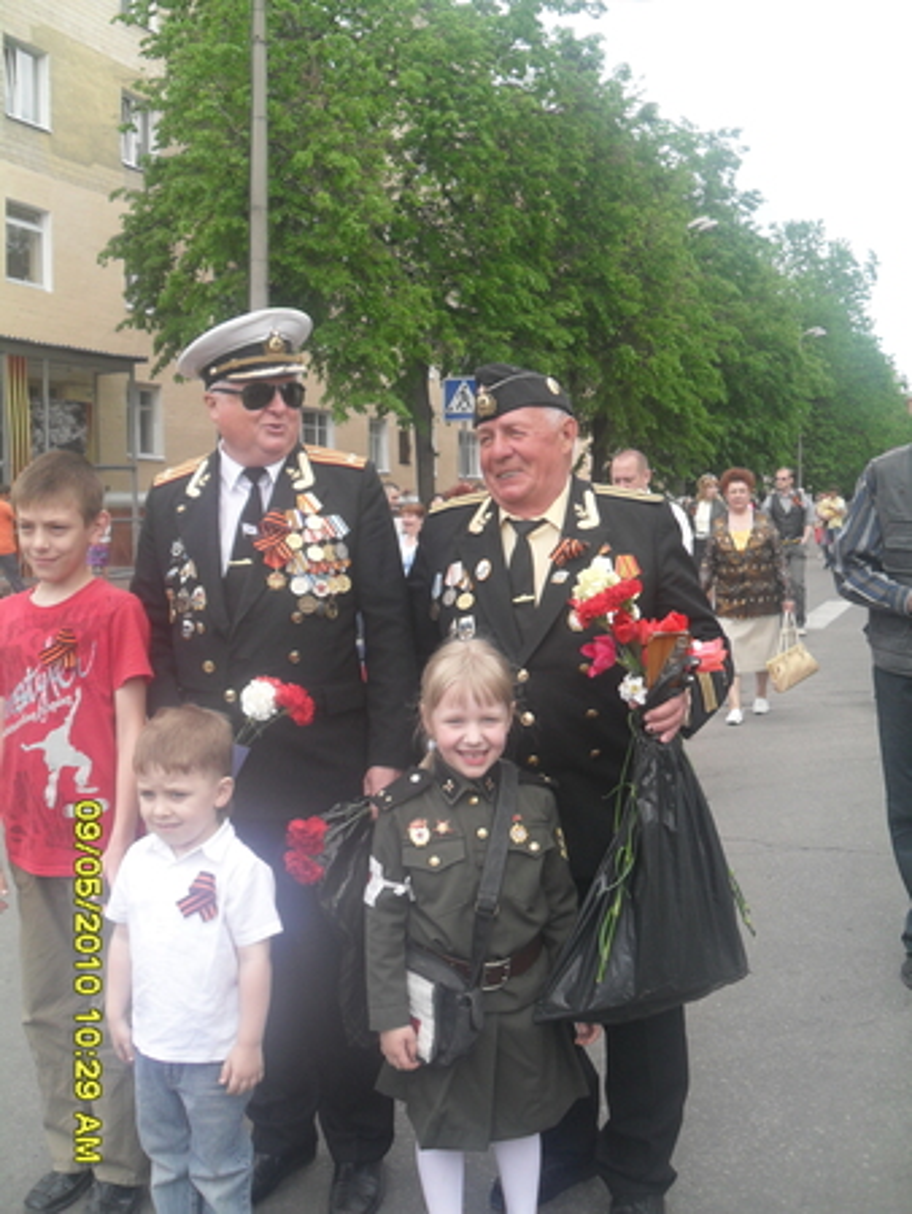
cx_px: 456
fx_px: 1228
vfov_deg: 52.6
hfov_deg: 40.7
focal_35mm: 35
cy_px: 607
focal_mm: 6.2
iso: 100
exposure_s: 1/350
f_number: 2.8
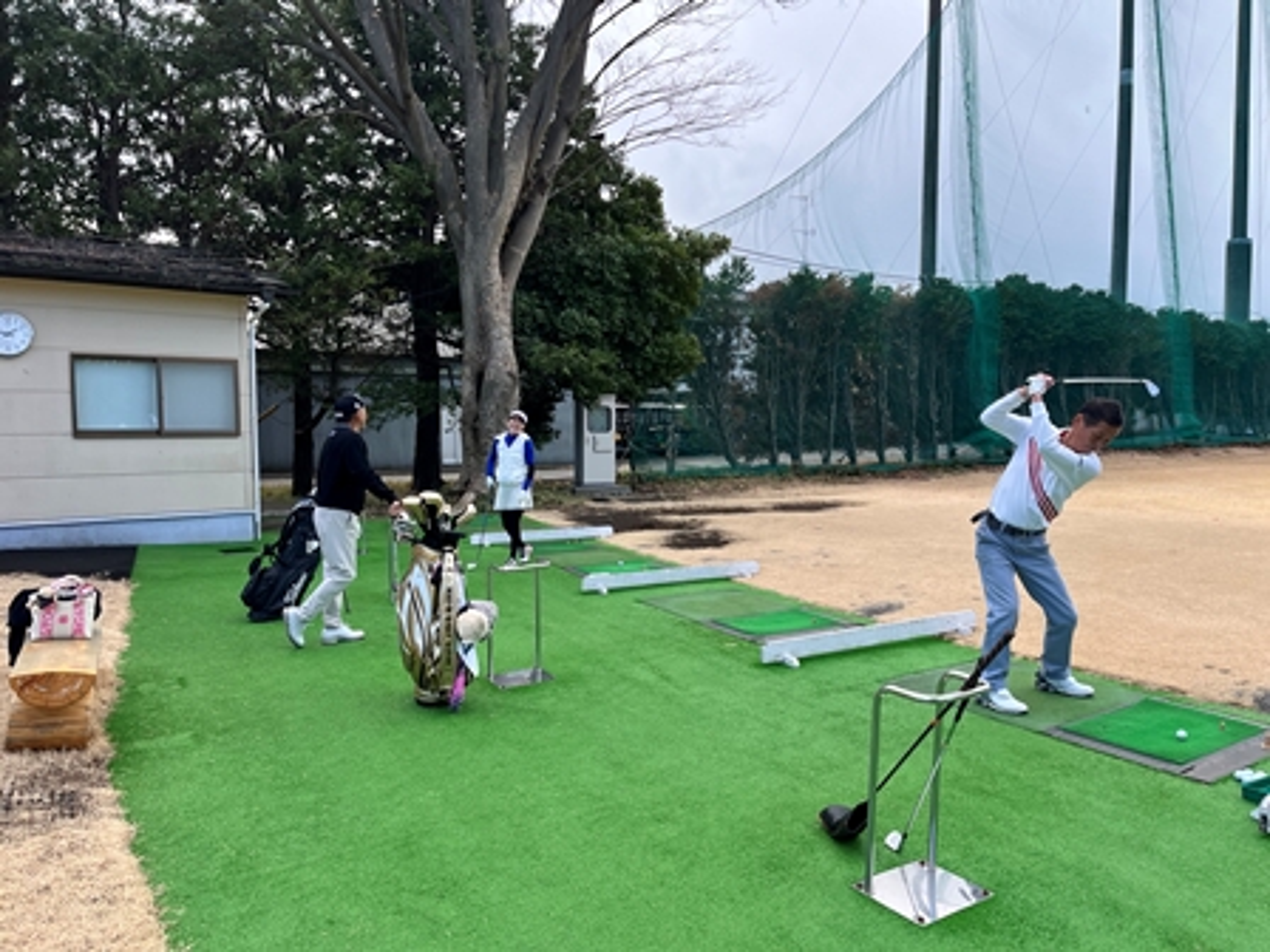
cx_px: 635
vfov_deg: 53.1
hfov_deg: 67.3
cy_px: 476
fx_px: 954
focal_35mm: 26
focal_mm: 5.1
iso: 50
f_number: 1.6
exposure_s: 1/714
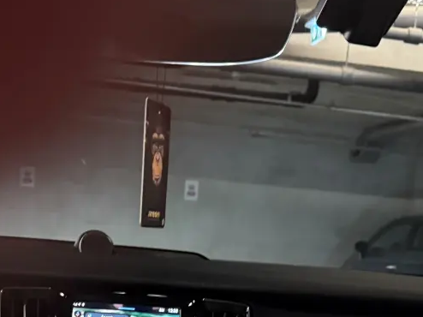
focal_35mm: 70
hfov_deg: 27.7
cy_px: 416
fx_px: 855
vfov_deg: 19.3
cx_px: 176
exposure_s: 1/33
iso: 800
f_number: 1.78
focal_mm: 6.76
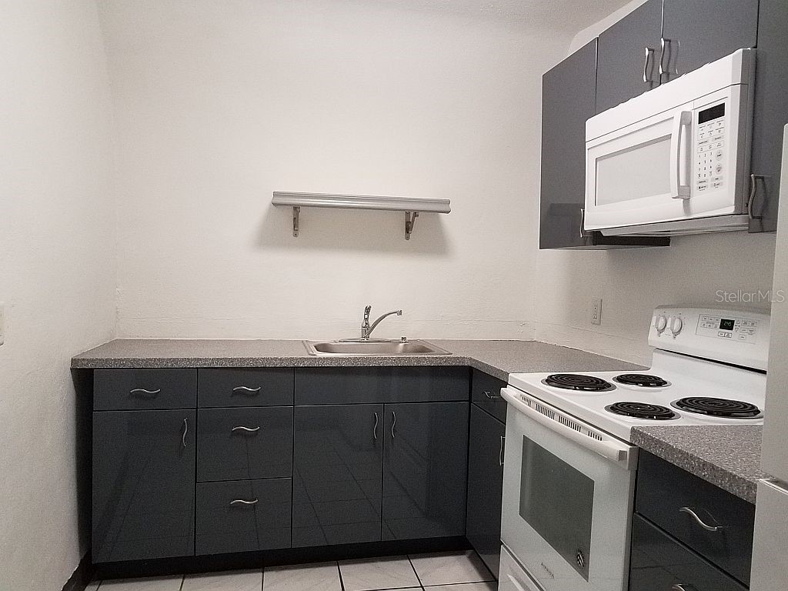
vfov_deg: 53.1
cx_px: 394
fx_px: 592
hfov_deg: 67.3
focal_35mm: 26
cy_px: 296
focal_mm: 4.2
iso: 200
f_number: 1.7
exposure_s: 1/60
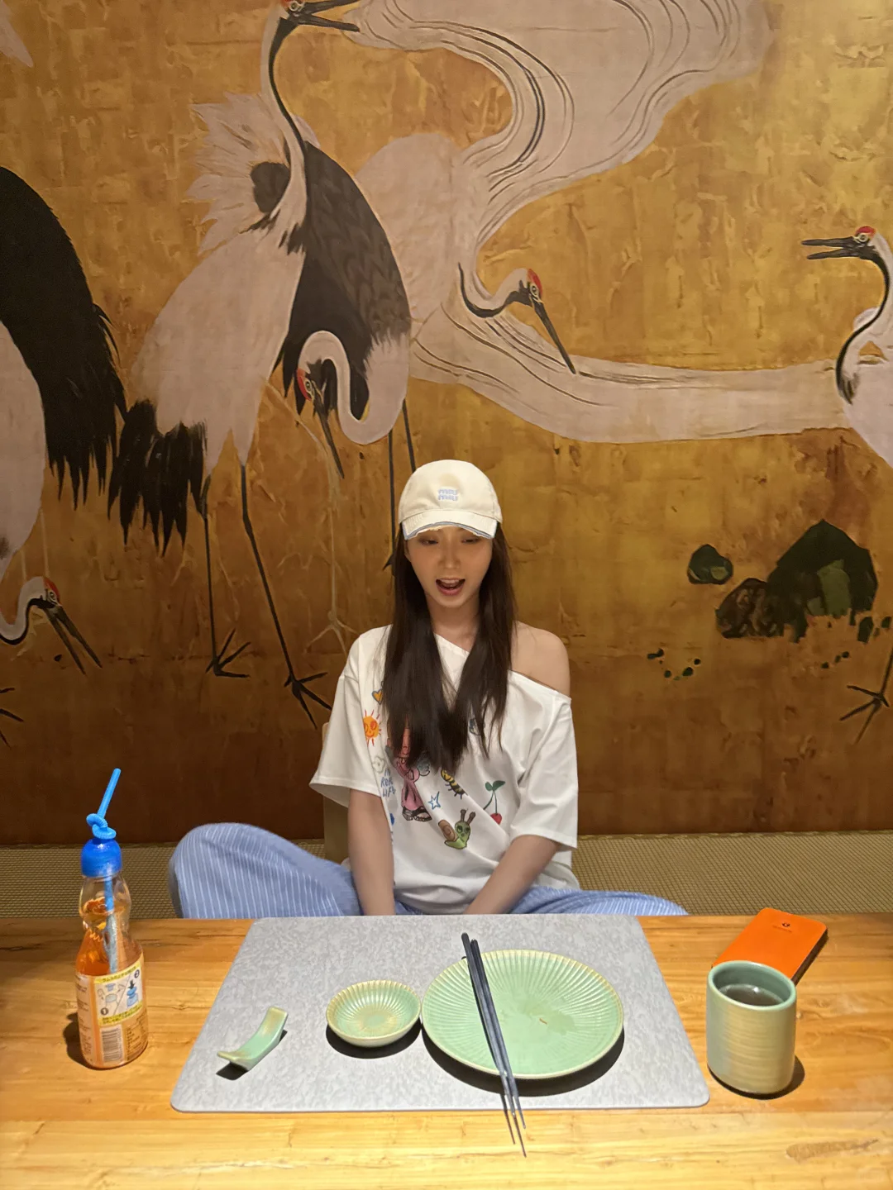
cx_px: 446
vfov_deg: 71.6
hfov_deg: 56.8
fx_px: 826
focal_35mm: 24
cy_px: 595
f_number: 1.78
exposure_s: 1/50
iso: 250
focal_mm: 6.76
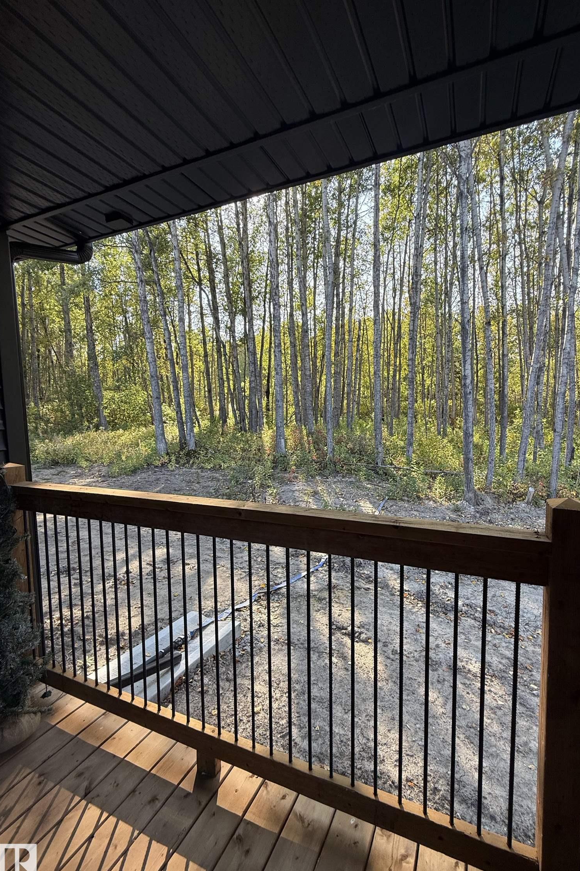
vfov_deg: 100.4
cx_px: 334
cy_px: 448
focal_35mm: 15
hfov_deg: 76.8
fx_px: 363
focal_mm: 2.22
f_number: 2.2
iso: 64
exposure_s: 1/246
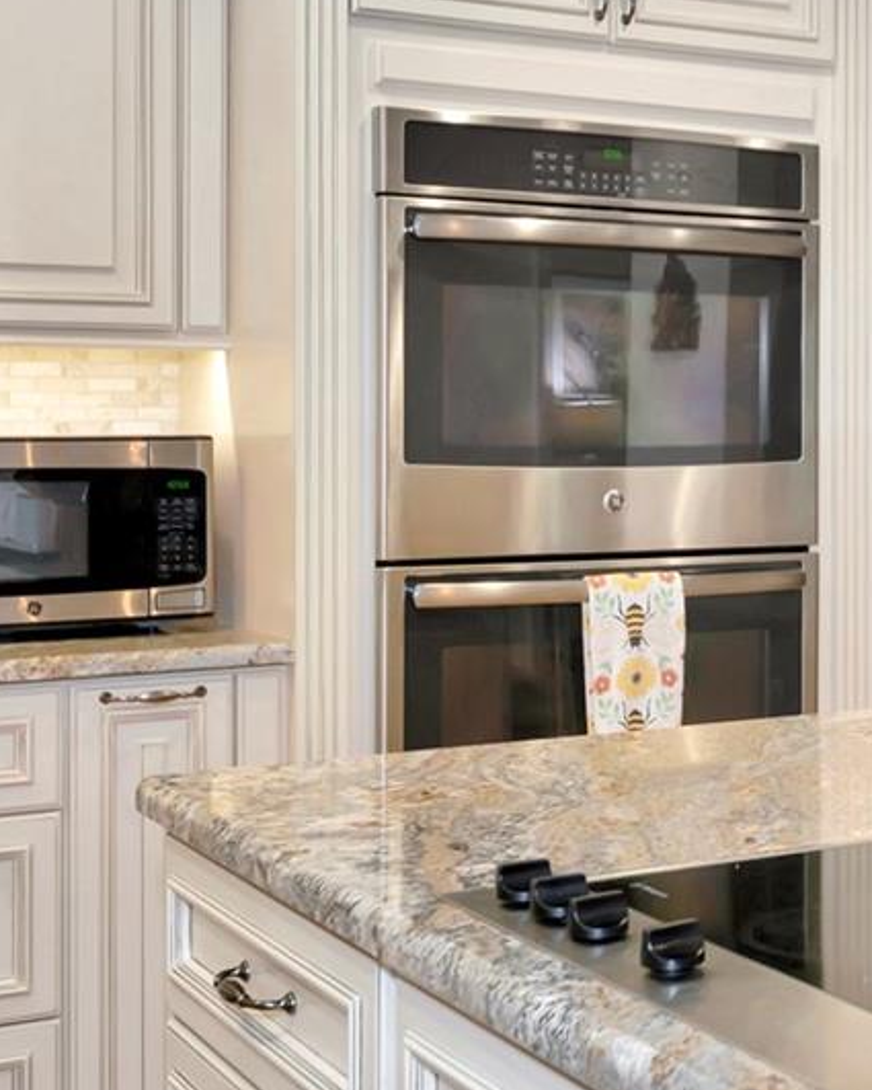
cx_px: 1110
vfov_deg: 29.1
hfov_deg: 21.4
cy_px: 476
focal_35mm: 65
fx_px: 2096
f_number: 8
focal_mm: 23
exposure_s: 1/20
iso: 640
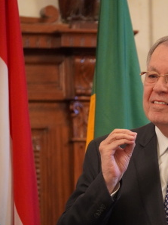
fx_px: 2968
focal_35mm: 458
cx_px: 152
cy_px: 112
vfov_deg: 4.3
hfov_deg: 3.2
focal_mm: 210
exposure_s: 1/125
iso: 6400
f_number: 6.3
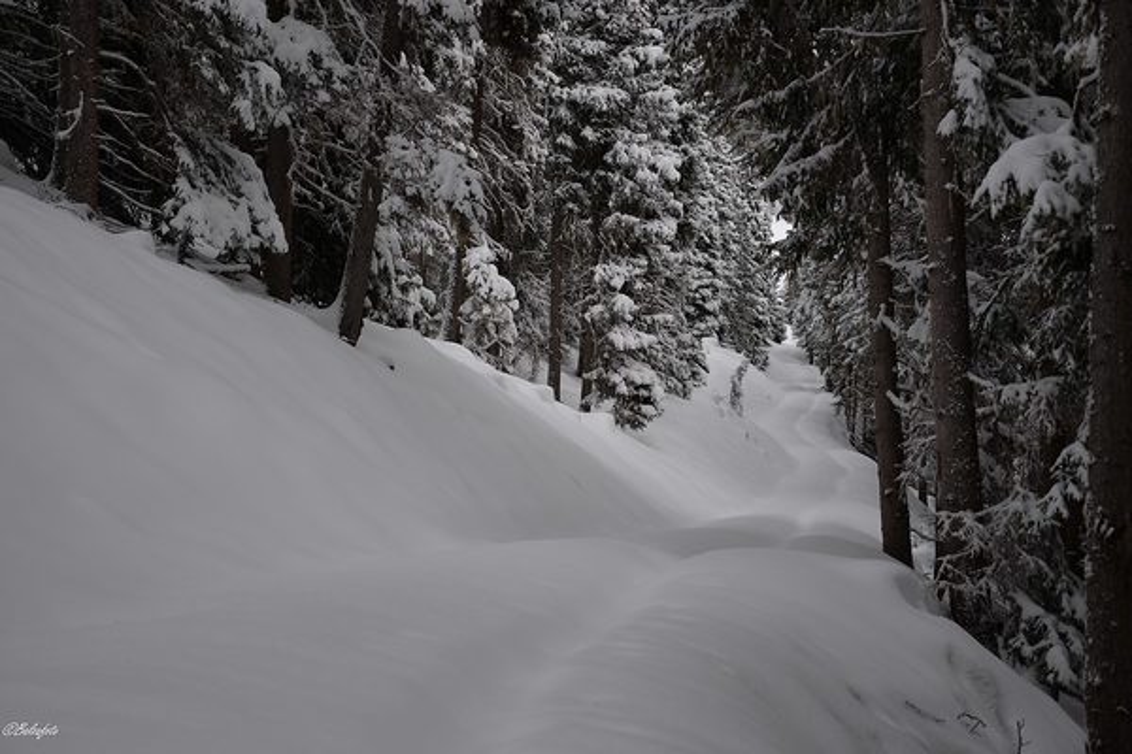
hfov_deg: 31.0
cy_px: 377
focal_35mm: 65
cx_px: 566
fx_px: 2044
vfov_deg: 20.9
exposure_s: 1/1000
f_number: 2.8
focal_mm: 65
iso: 100
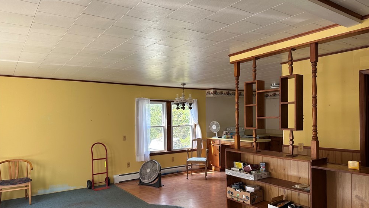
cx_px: 187
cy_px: 119
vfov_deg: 42.8
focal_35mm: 27
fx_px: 264
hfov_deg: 69.9
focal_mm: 6.86
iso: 80
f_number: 1.78
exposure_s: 1/121
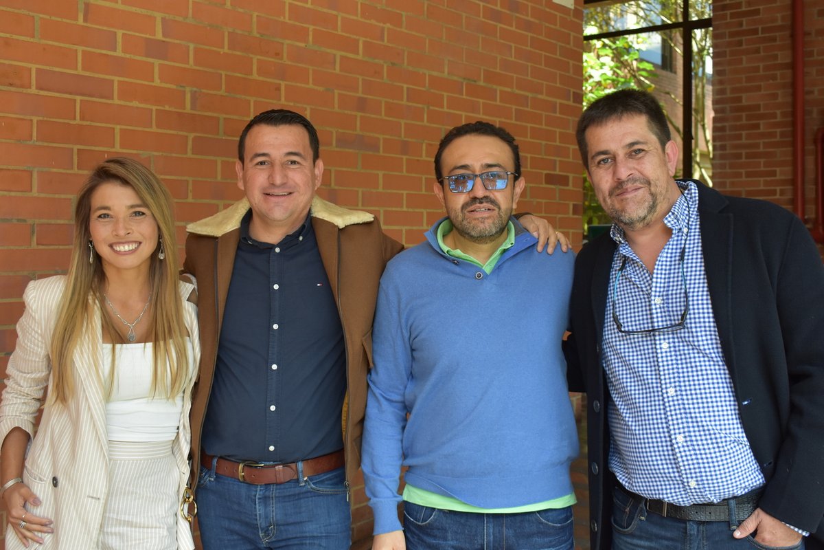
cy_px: 275
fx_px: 961
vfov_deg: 31.9
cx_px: 412
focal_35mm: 42
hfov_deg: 46.4
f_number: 6.3
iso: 800
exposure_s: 1/160
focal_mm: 28
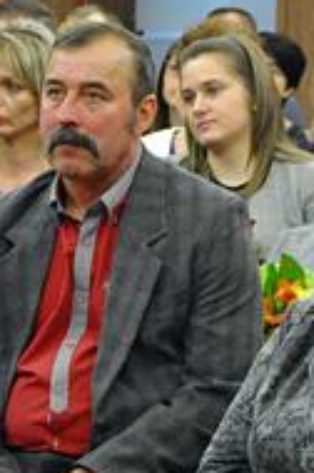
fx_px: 3703
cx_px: 0
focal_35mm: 282
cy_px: 472
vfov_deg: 7.3
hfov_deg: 4.8
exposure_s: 1/80
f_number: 5.6
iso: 2500
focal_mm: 42
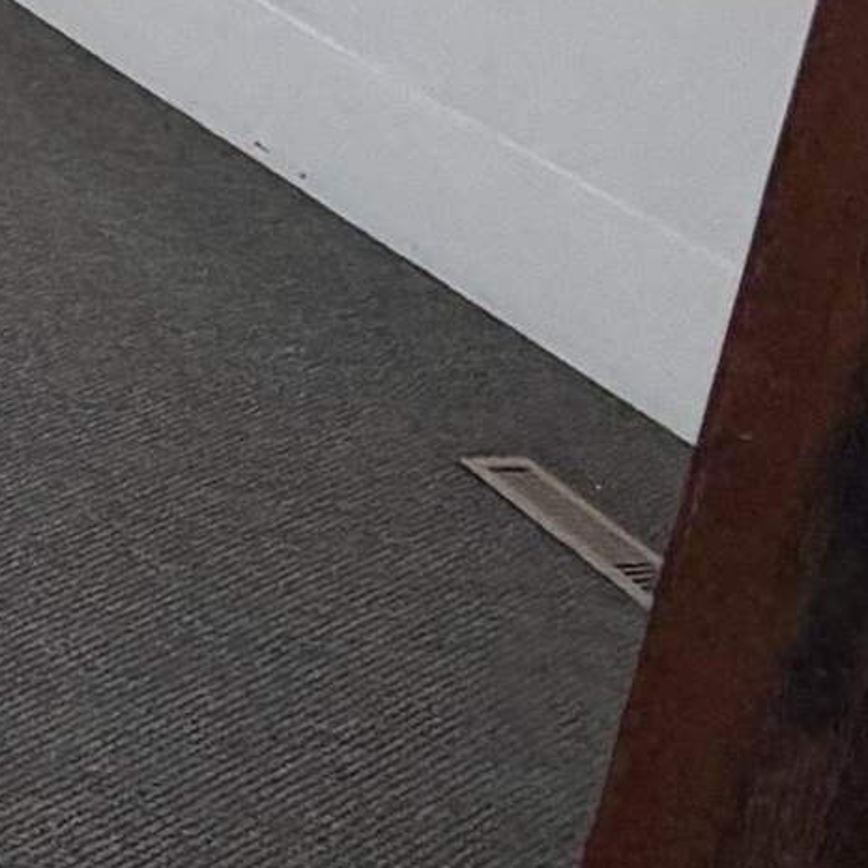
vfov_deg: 19.2
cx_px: -1328
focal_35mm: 82
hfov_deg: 13.6
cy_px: -320
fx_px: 2326
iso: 250
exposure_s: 1/60
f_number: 2.2
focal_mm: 2.22
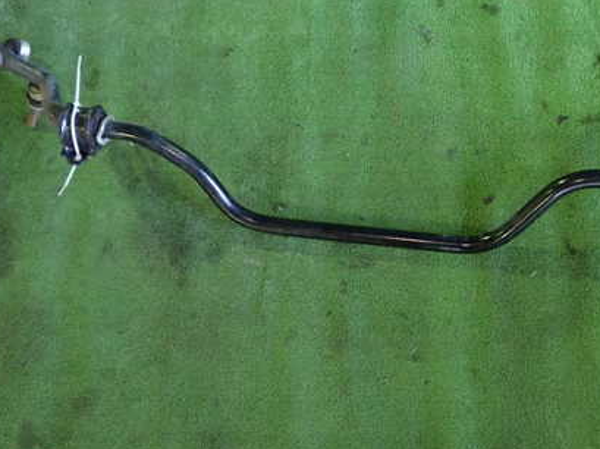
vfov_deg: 30.7
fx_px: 814
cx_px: 378
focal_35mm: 47
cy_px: 163
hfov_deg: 40.2
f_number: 2.4
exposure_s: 1/25
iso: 800
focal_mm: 5.79
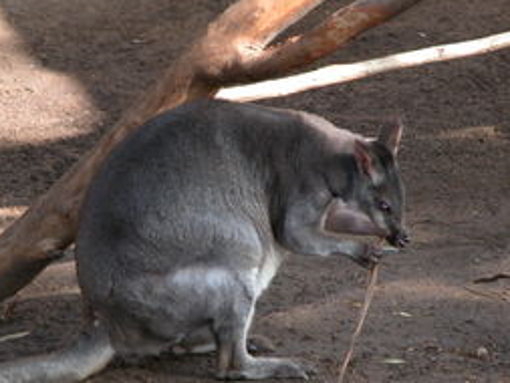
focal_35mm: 416
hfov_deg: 4.8
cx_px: 192
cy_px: 218
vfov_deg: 3.6
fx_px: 6132
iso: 100
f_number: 4.2
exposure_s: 1/60.3
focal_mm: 67.7
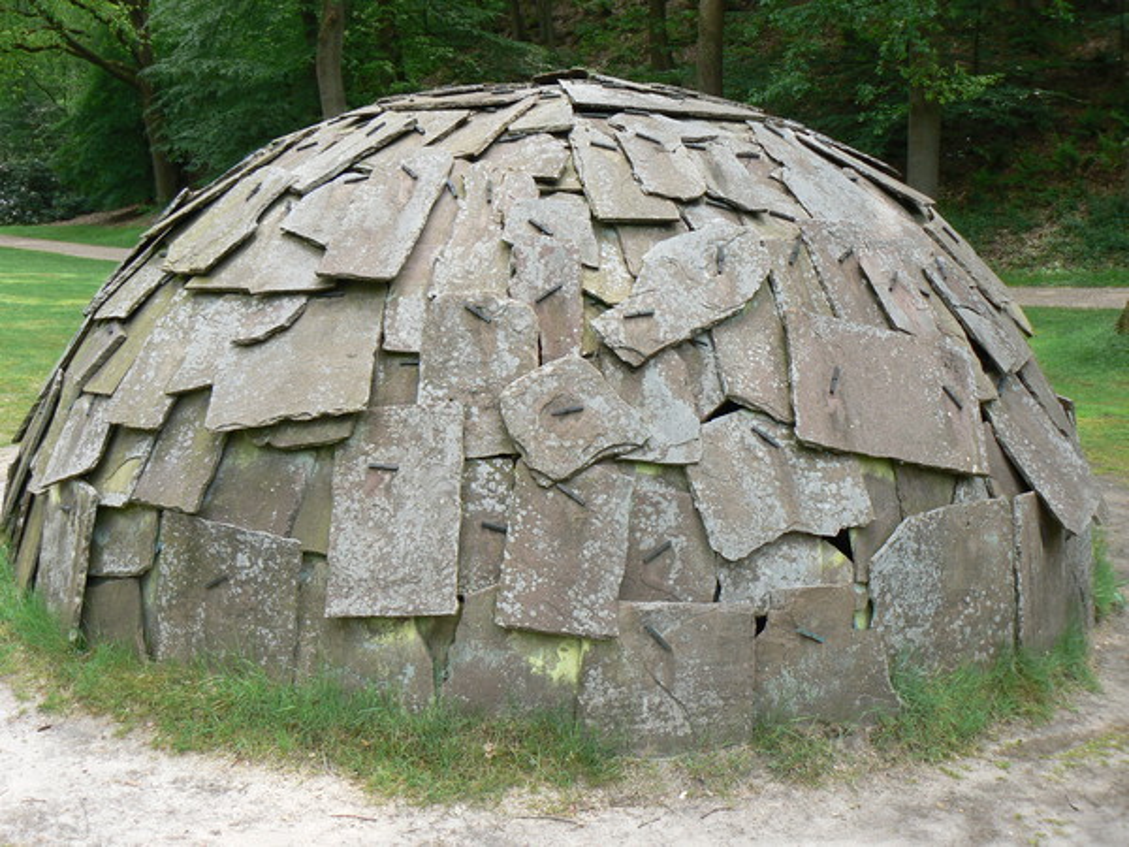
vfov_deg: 39.7
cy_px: 424
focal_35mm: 36
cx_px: 564
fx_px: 1174
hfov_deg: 51.4
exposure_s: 1/100
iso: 80
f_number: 4.5
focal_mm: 6
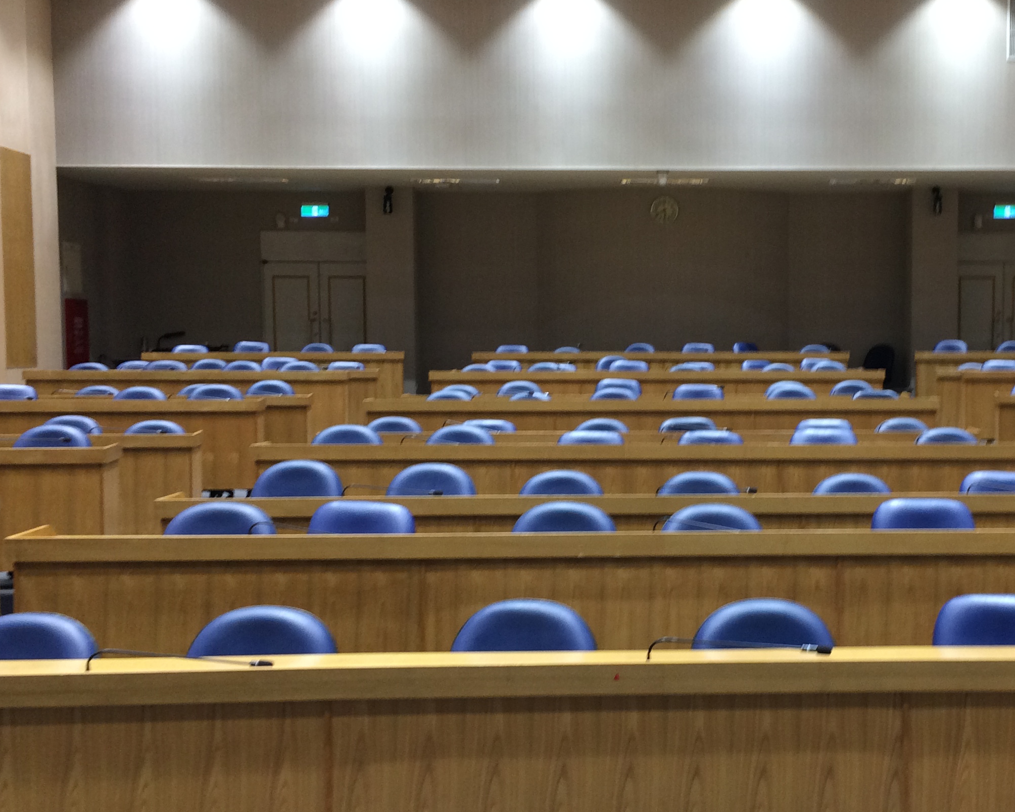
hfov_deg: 39.7
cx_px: 704
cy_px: 442
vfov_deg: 32.7
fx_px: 1382
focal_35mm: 46
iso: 100
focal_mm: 4.15
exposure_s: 1/30
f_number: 2.2
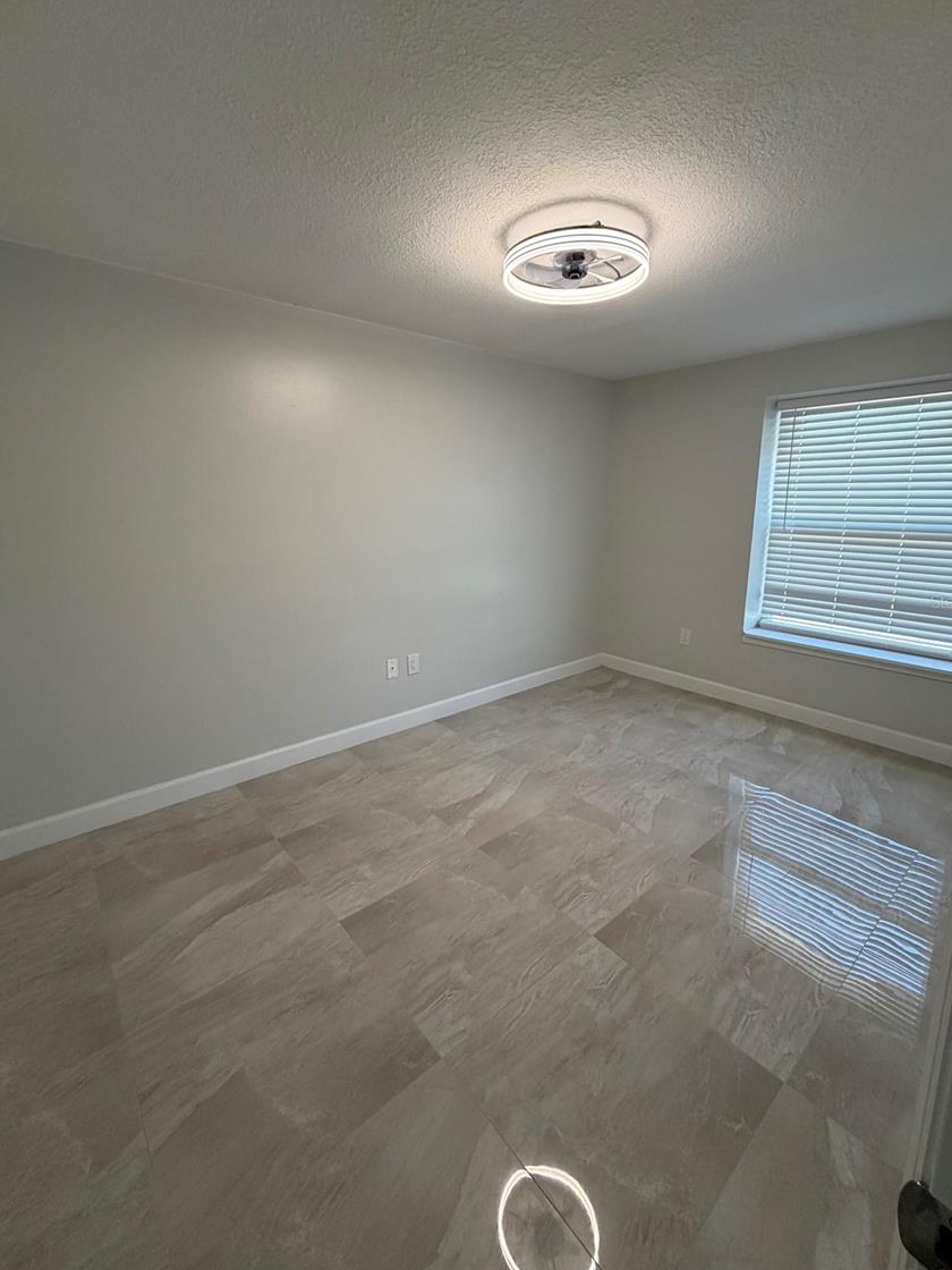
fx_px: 550
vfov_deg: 98.1
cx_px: 501
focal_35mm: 15
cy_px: 601
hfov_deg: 81.7
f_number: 2.2
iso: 160
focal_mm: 2.22
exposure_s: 1/120
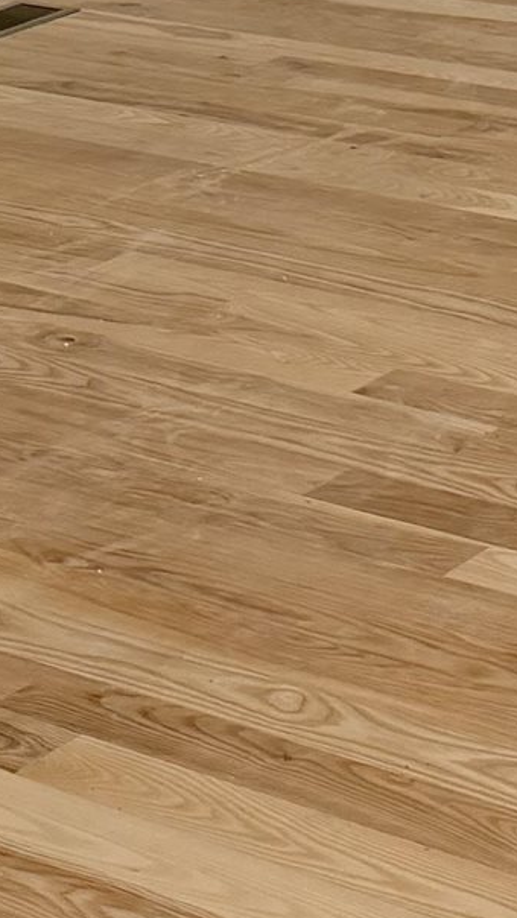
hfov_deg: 9.1
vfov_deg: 14.5
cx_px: 161
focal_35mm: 133
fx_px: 3240
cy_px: -628
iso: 200
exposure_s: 1/146
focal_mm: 6.76
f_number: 1.78
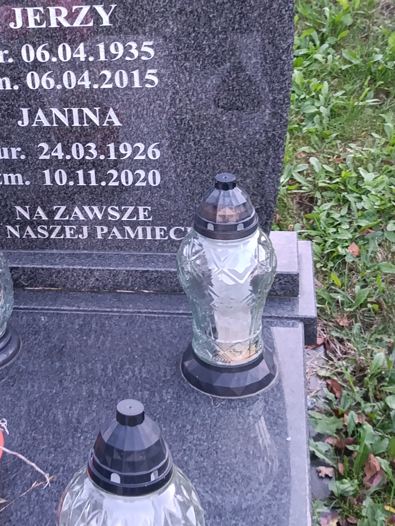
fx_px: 943
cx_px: 91
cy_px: 162
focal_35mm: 62
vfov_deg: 30.9
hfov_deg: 23.4
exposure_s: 1/25
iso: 800
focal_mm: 4.71
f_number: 1.7
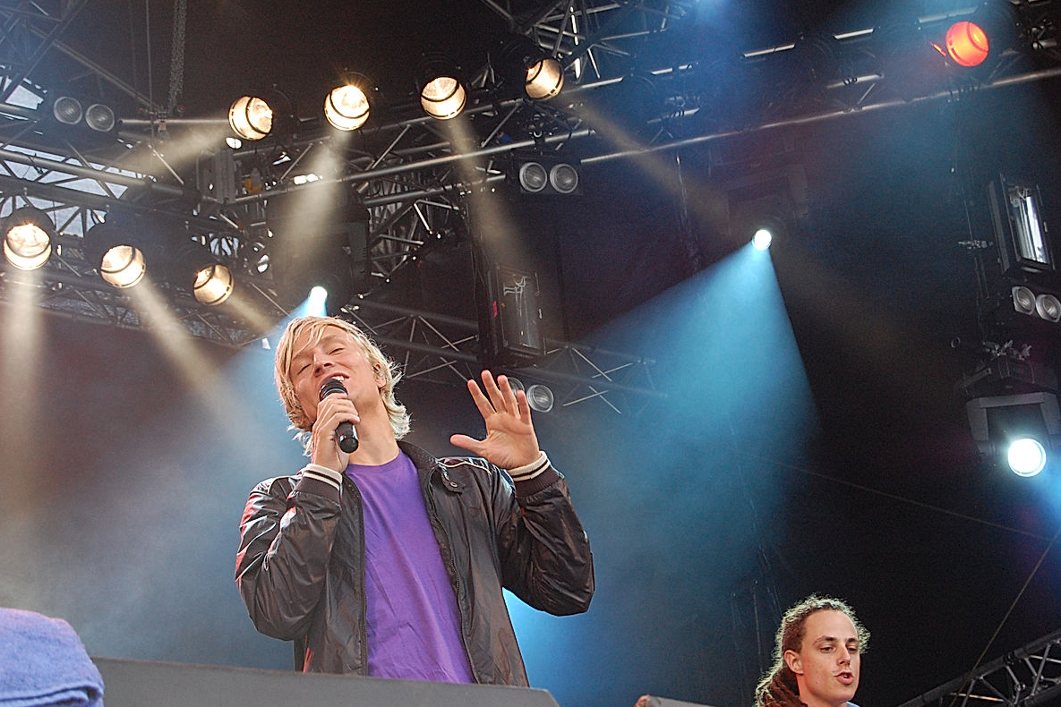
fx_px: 2461
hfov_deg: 24.3
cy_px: 354
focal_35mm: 84
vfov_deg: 16.4
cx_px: 529
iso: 800
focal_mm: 55
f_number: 8
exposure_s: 1/250
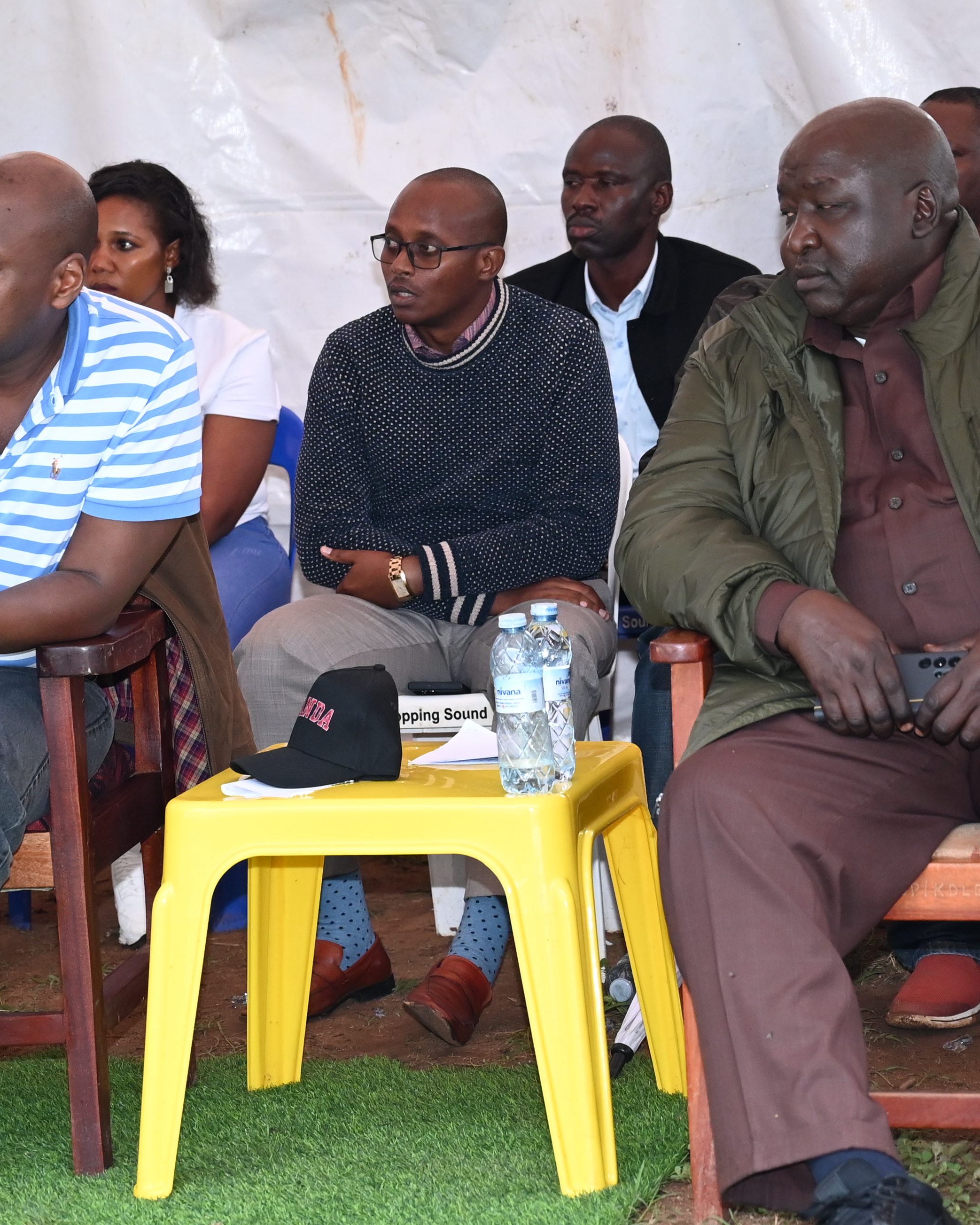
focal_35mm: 136
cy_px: 616
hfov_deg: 11.4
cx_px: 431
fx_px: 4930
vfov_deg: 14.2
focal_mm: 64
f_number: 4
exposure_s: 1/100
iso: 1800
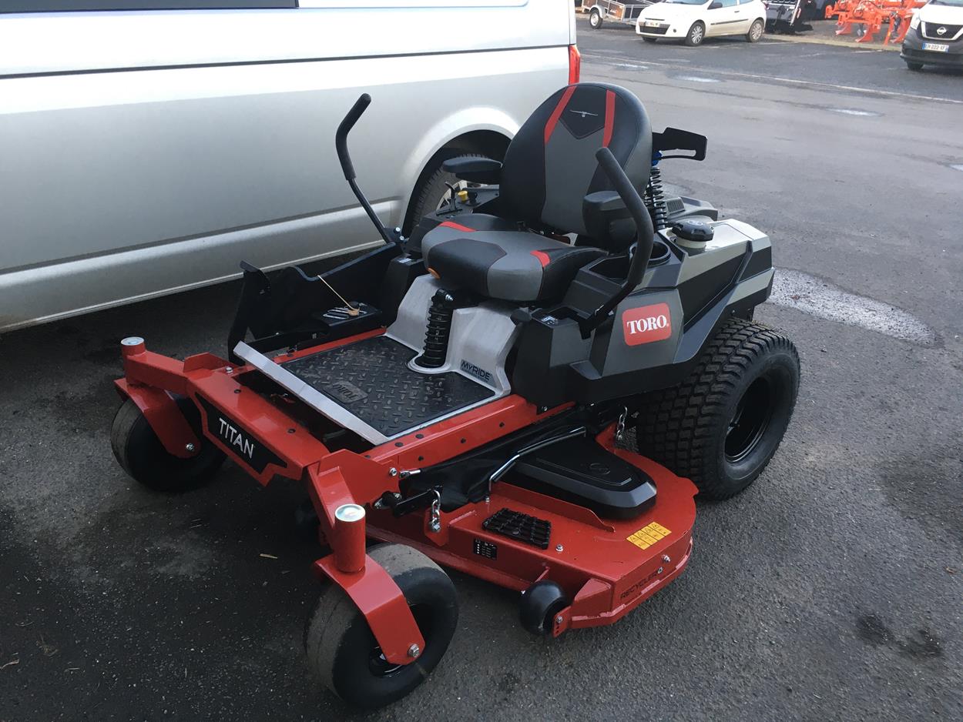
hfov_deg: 61.7
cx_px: 482
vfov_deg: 48.2
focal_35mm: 29
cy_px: 361
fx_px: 807
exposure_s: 1/33
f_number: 2.2
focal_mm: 4.15
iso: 32
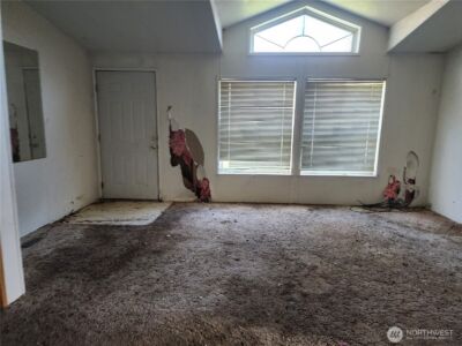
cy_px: 173
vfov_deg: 58.9
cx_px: 231
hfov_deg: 73.9
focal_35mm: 23
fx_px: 307
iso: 640
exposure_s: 1/120
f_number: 1.8
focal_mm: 6.4
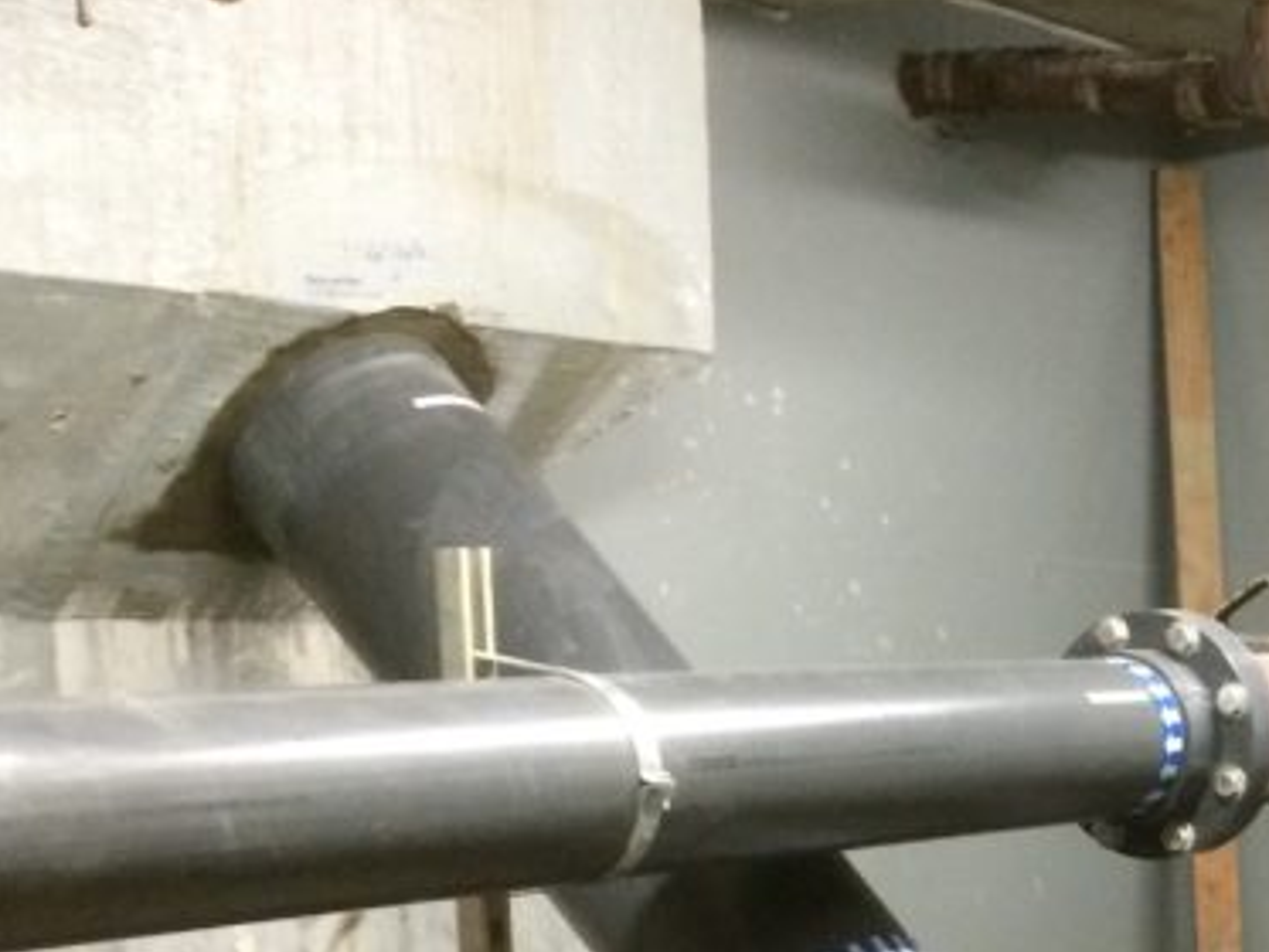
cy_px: 1139
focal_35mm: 84
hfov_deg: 21.3
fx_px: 3080
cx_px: 1609
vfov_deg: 16.8
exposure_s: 1/20
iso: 250
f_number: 2.2
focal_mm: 4.15
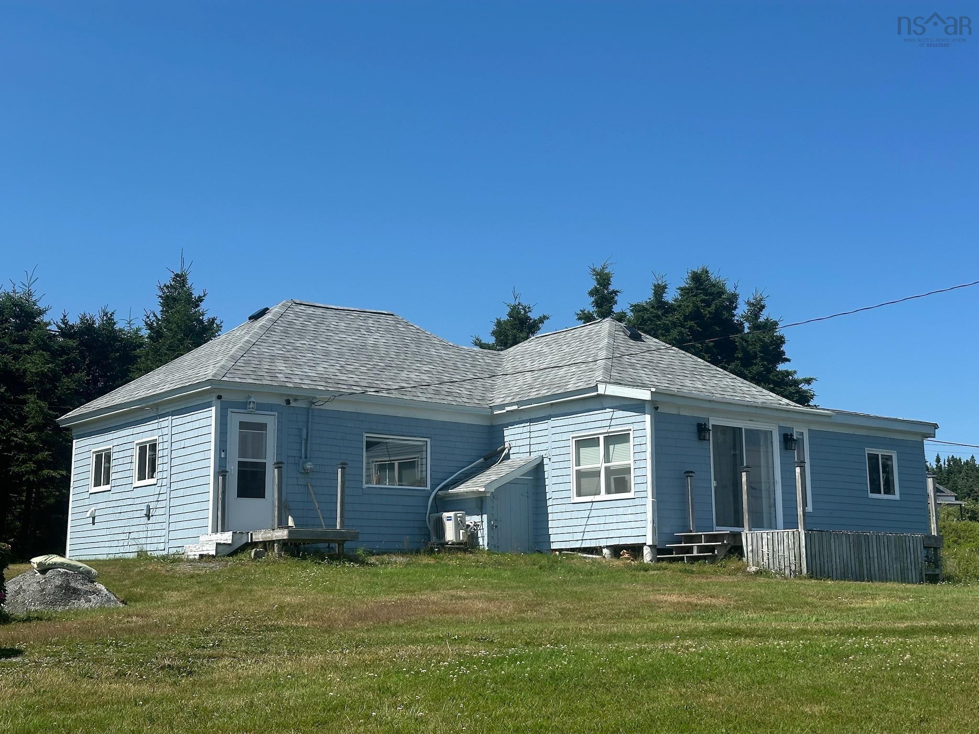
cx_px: 490
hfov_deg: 39.7
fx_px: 1358
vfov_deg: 30.3
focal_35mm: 48
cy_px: 367
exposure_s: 1/4785
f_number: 1.78
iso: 64
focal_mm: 6.86
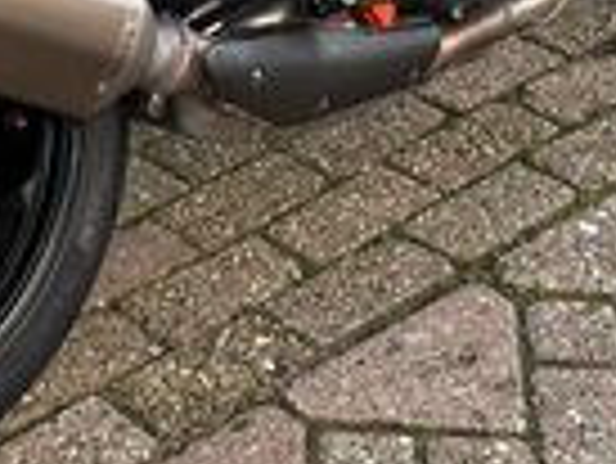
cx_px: 171
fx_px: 1995
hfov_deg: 17.5
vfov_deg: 12.4
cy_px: -302
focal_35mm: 112
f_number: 1.78
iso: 64
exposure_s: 1/169
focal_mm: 6.86
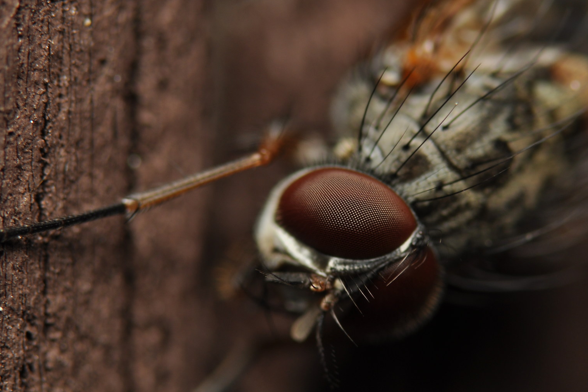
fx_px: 4063
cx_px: 361
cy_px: 220
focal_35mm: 249
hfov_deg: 8.3
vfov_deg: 5.5
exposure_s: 1/125
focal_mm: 105
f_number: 11
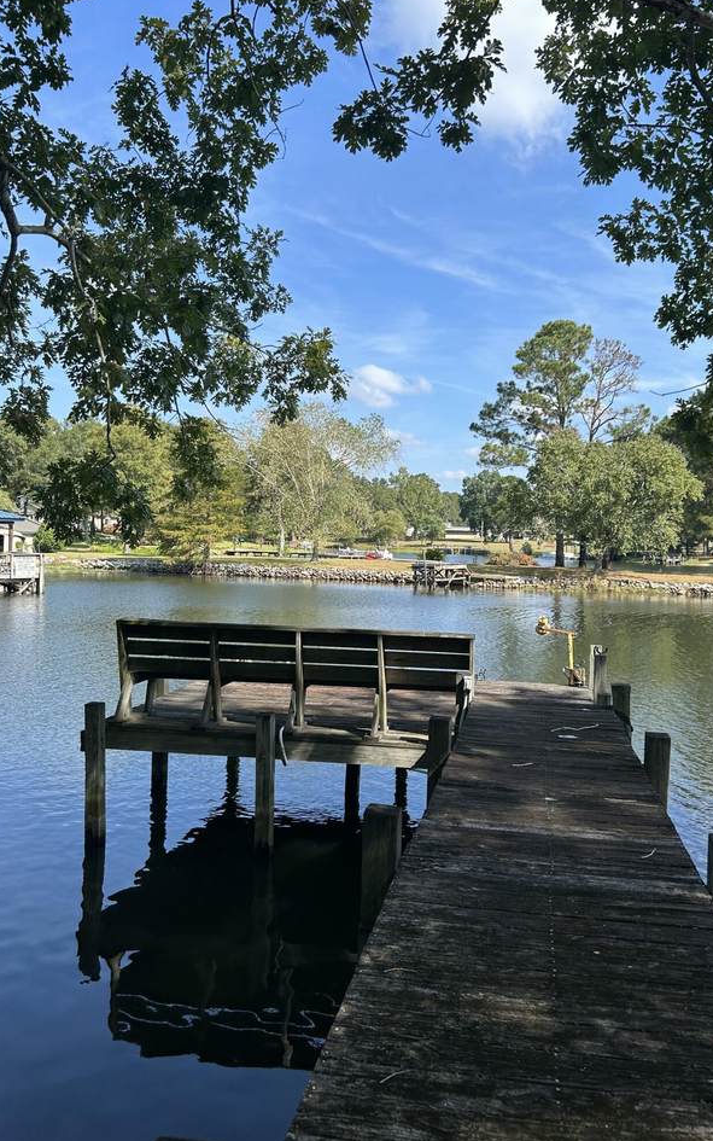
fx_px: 870
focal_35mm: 28
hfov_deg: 44.4
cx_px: 410
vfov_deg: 66.5
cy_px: 567
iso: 50
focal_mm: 5.7
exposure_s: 1/1901
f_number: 1.5
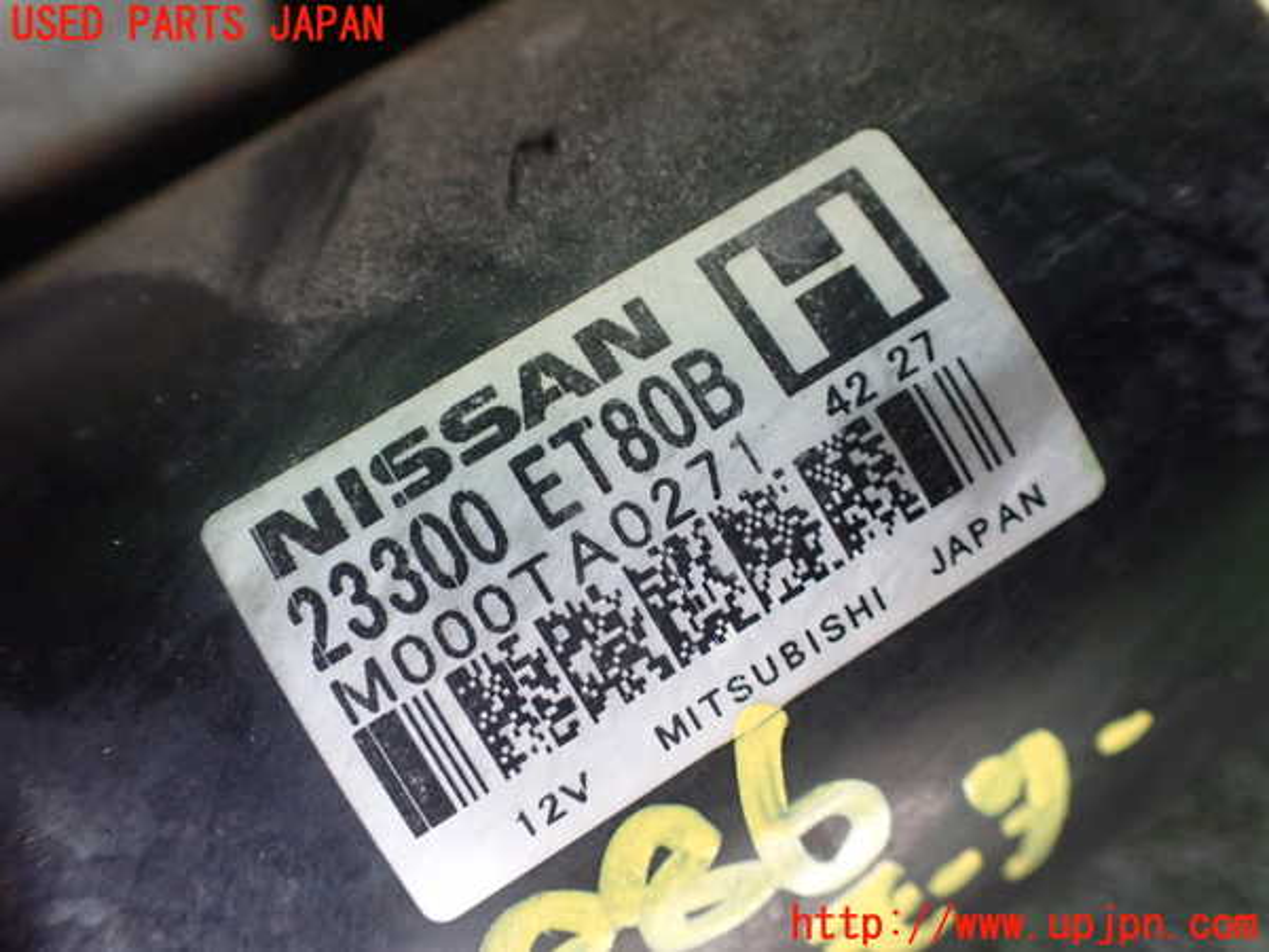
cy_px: 476
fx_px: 1100
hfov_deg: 60.0
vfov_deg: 46.8
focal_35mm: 30
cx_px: 634
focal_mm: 5.4
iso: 800
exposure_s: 1/125
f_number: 2.3
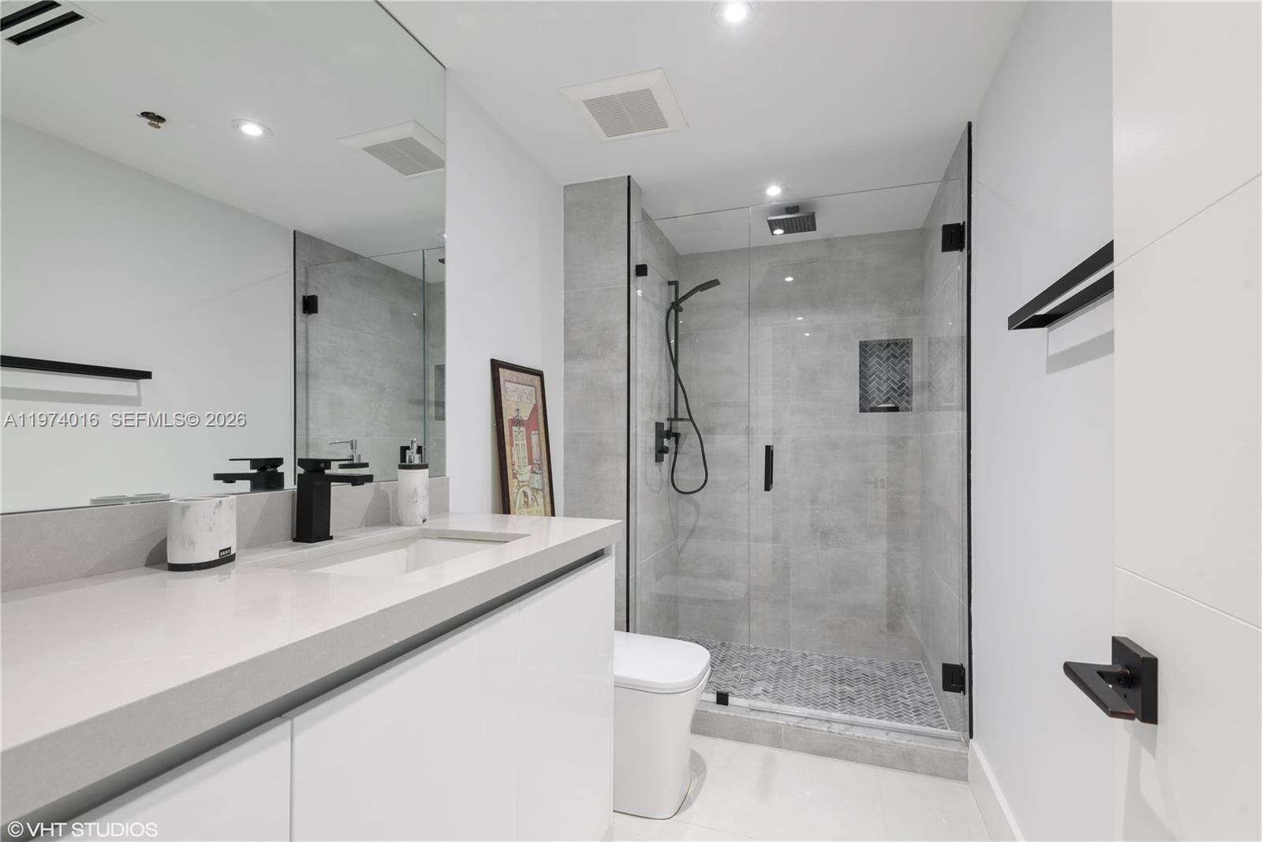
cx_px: 631
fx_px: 561
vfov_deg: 73.8
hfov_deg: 96.7
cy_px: 421
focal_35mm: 16
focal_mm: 16
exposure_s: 1/5
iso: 250
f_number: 8
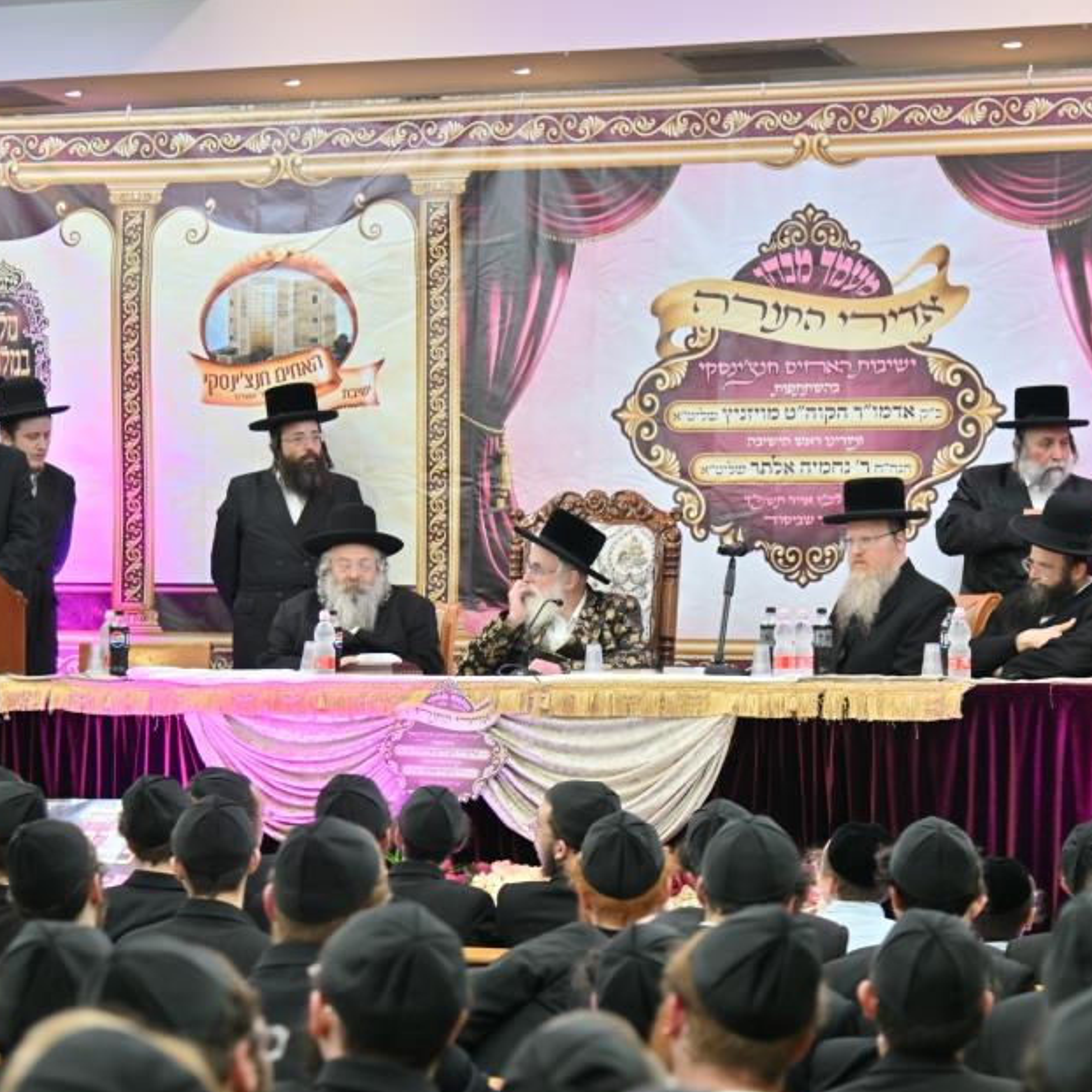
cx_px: 599
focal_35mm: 91
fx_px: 3248
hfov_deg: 19.1
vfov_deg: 19.1
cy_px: 594
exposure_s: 1/160
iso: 320
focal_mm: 65
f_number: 4
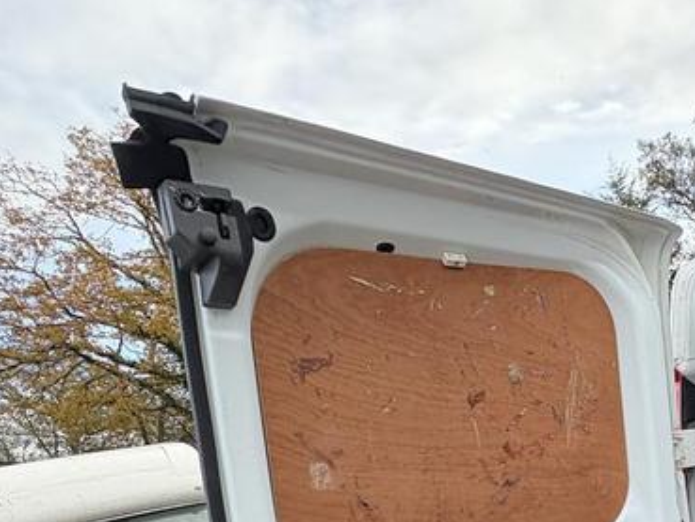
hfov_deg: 47.0
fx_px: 683
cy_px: 537
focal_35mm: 34
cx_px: 659
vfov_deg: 36.9
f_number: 2.2
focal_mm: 2.22
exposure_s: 1/137
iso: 64
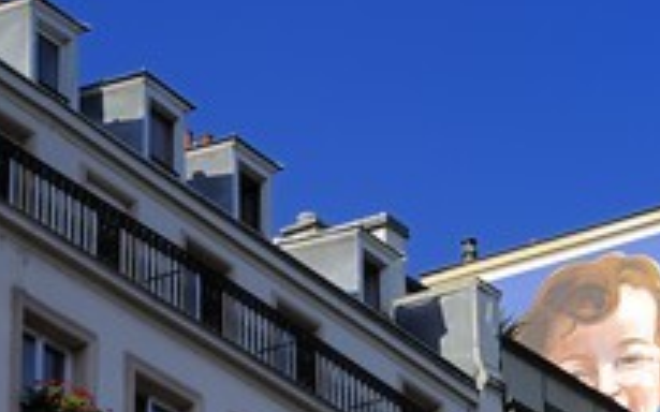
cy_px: 264
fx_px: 2625
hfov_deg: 14.3
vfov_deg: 9.0
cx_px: 325
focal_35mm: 146
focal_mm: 70
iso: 200
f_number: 14
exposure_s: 1/200
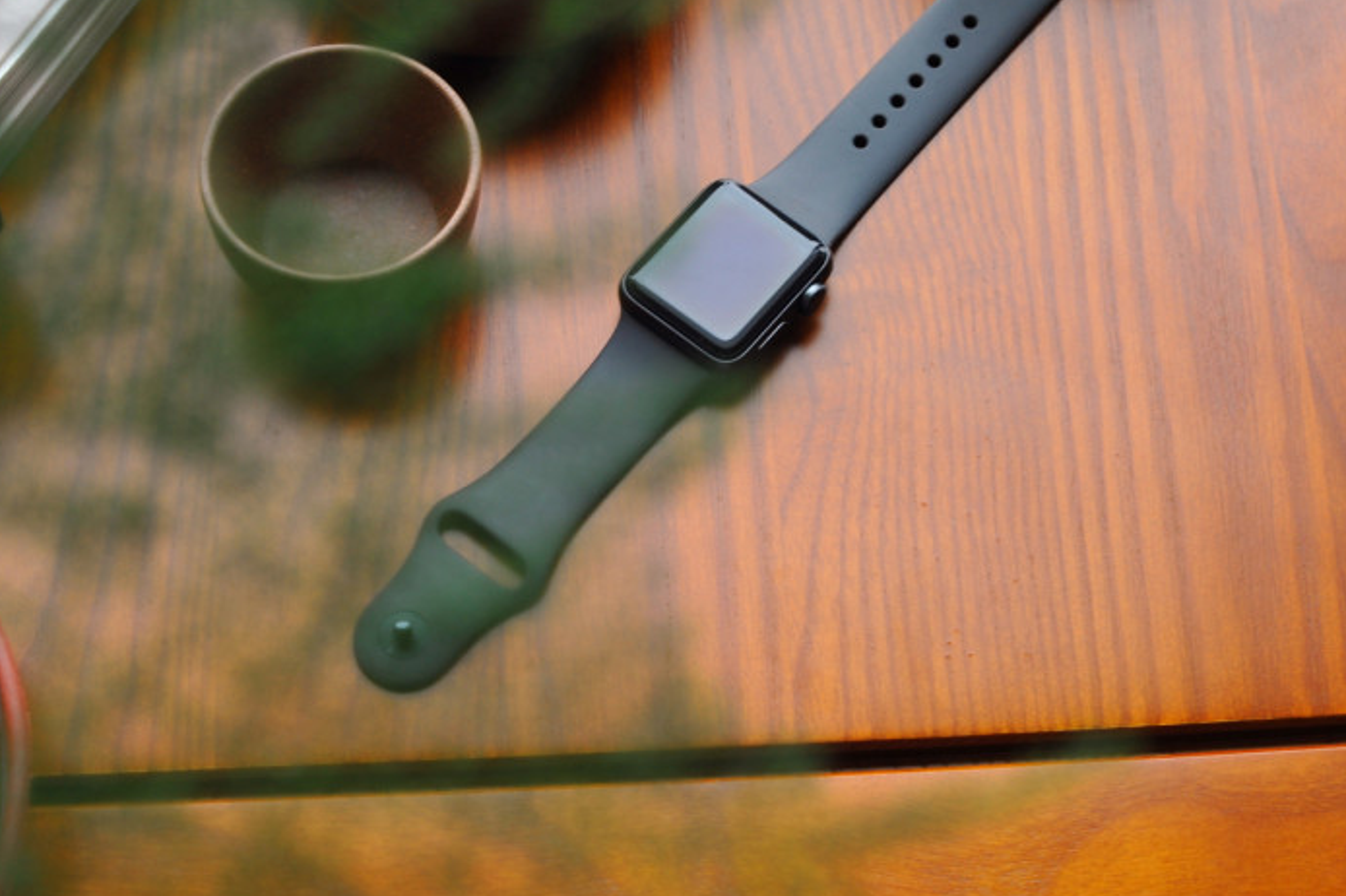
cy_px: 263
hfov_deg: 28.1
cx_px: 739
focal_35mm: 72
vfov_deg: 18.8
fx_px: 2691
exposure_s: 1/30
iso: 560
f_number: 9
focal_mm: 50
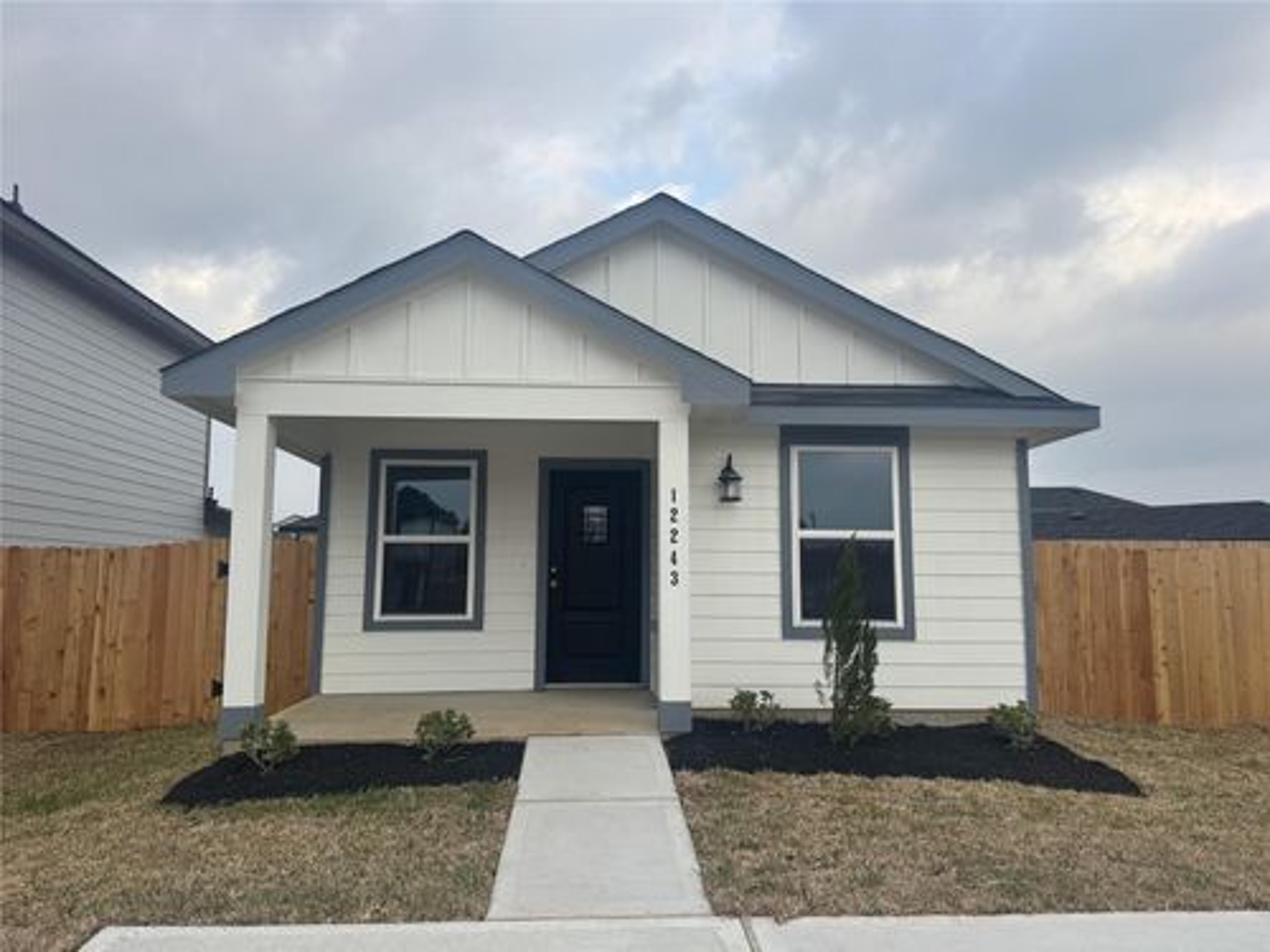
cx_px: 635
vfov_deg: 56.8
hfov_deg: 71.6
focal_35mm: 24
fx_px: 881
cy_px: 476
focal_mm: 6.76
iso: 80
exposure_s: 1/1151
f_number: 1.78
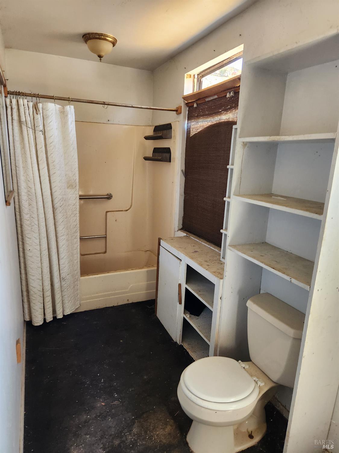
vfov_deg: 73.9
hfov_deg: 58.9
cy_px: 226
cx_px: 170
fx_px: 300
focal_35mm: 23
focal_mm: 5.4
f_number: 1.8
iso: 200
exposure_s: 1/180
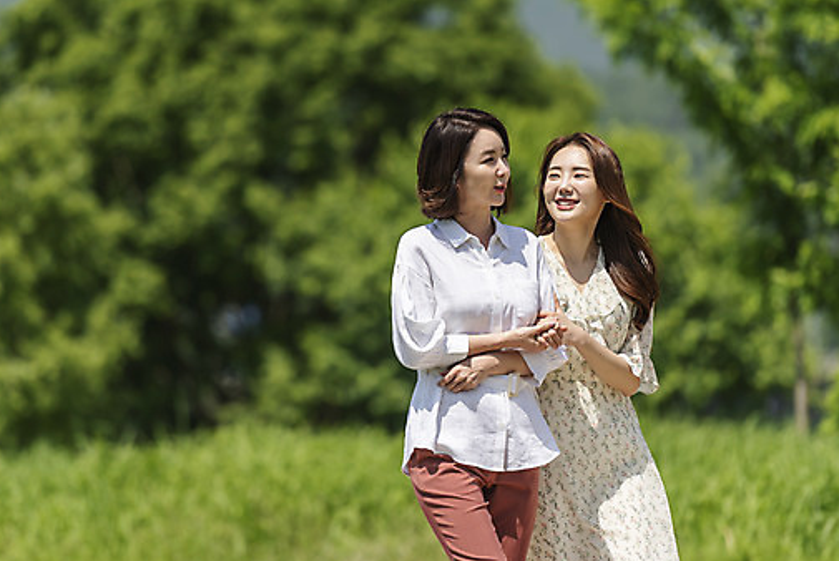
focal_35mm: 237
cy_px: 304
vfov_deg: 5.8
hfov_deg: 8.7
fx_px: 5530
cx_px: 366
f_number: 2.8
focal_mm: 200
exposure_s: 1/2500
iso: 100
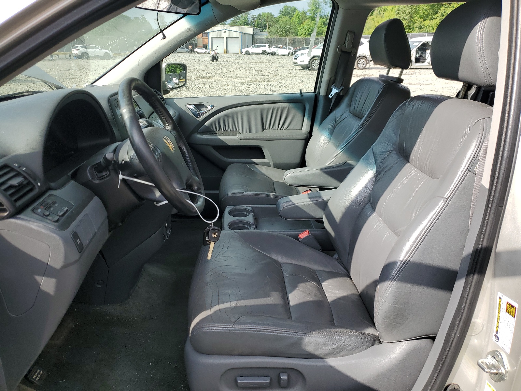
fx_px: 391
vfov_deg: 53.1
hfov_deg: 67.3
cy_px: 196
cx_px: 260
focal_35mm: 26
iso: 50
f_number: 1.5
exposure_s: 1/1111
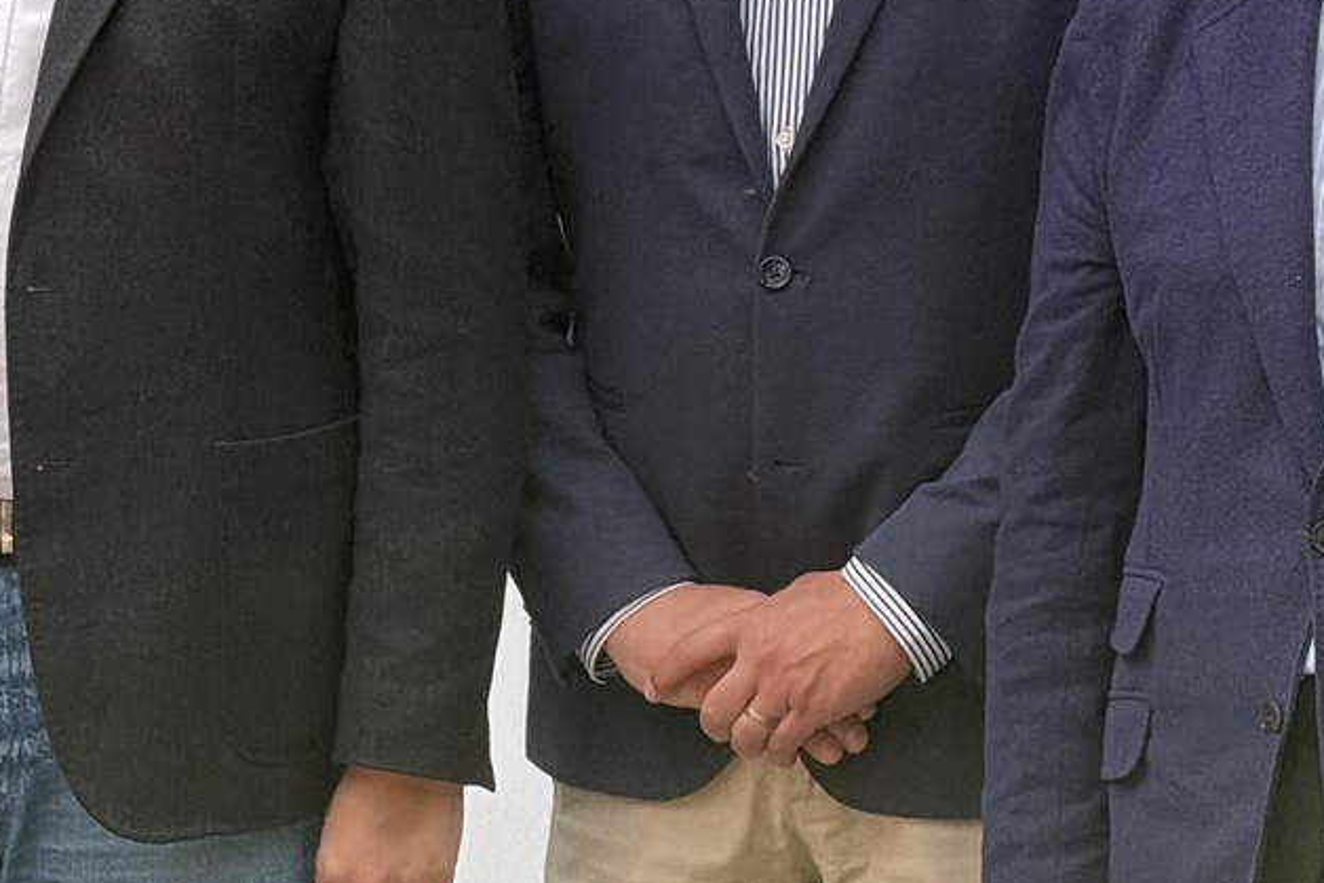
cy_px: -166
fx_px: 11697
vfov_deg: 4.3
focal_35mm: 318
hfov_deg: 6.5
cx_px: 694
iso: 125
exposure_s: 1/99
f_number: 2.8
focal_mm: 15.66
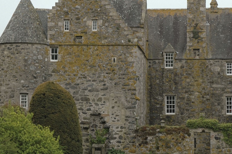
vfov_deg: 11.0
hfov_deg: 16.3
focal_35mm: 125
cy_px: 77
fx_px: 805
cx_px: 178
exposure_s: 1/125
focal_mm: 44
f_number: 5.6
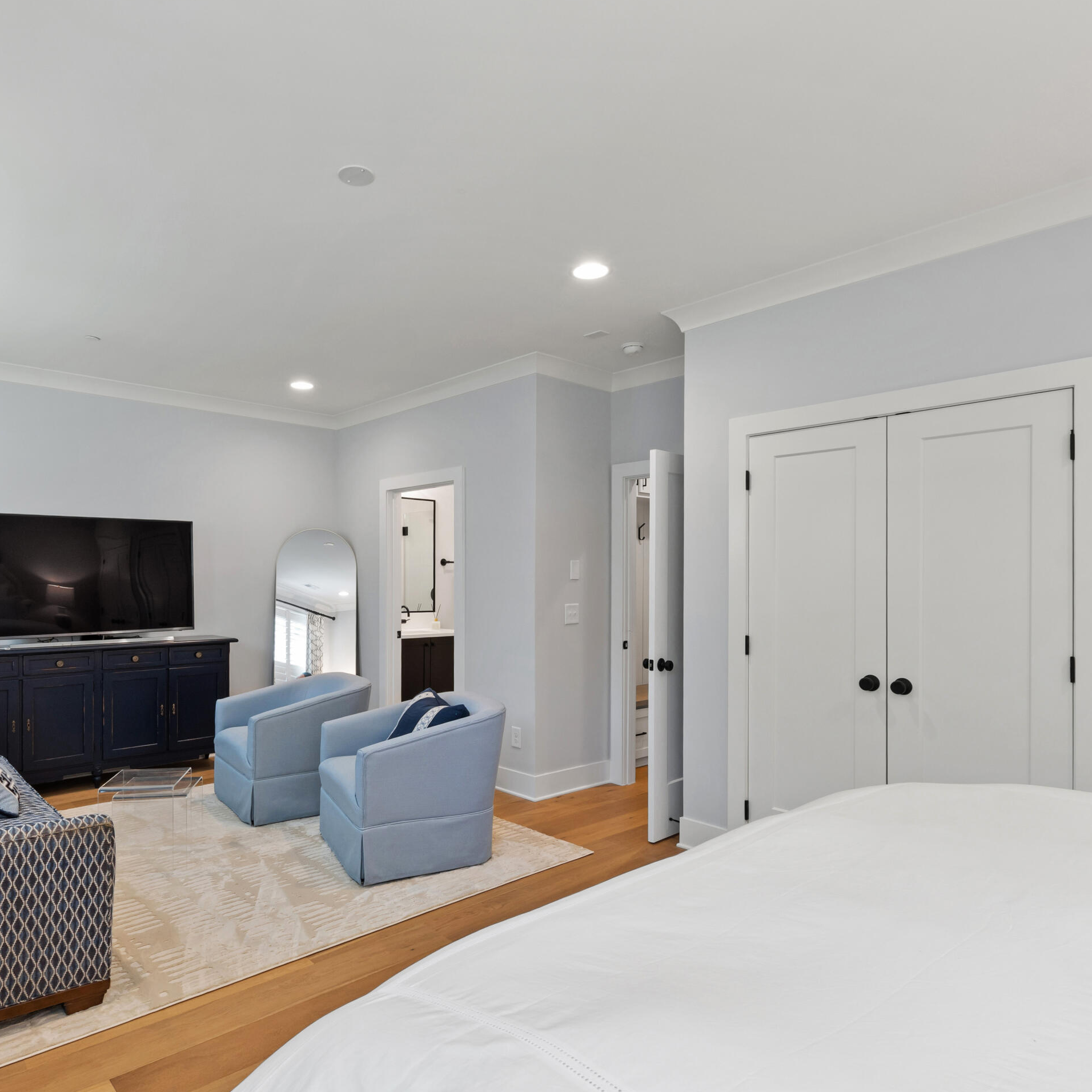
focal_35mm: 20
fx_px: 714
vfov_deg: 74.8
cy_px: 568
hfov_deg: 74.4
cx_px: 471
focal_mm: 10
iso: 100
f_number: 8
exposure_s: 1/2.5
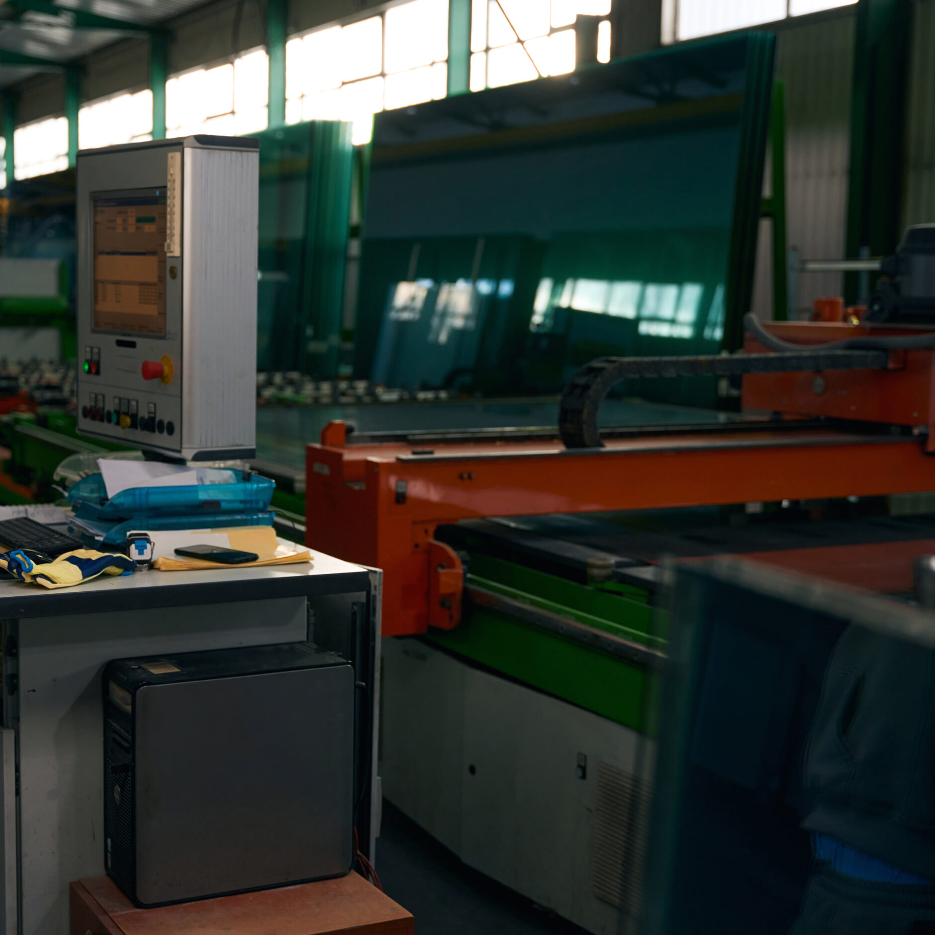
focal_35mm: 53
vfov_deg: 32.5
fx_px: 1605
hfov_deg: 32.3
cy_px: 475
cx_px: 326
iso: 1000
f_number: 2.8
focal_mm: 40.4
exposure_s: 1/250
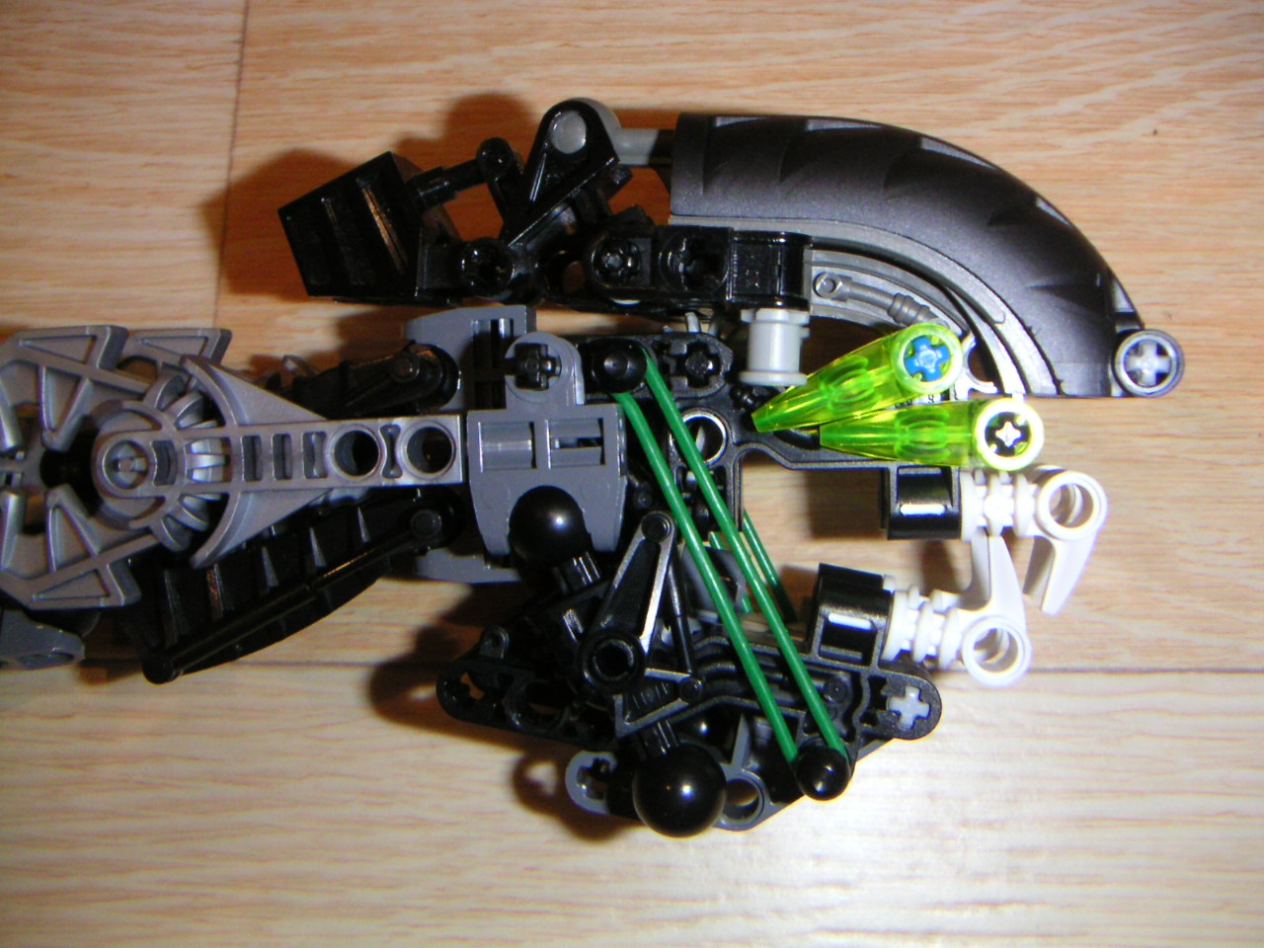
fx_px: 1424
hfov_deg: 47.9
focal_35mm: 39
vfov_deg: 36.8
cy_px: 474
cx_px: 632
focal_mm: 5.1
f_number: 6.7
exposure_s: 1/45
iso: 200
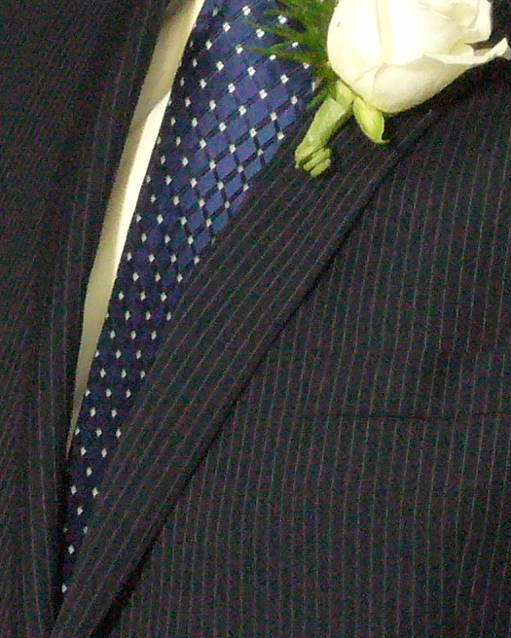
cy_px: -36
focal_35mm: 440
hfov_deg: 3.5
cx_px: -81
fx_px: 8316
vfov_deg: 4.4
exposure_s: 1/30
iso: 400
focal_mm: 17.4
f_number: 5
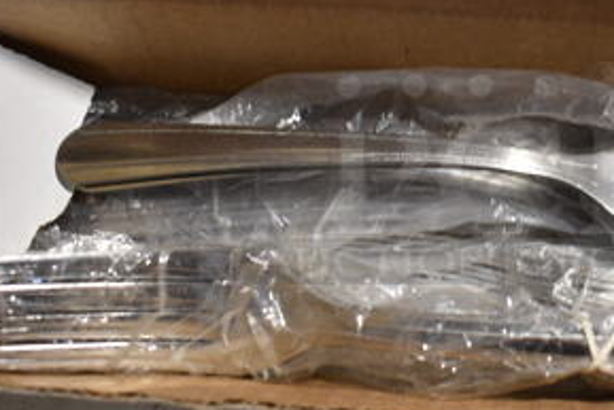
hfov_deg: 34.1
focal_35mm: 57
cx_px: 480
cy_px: 172
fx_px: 973
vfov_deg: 23.8
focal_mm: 18
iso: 1000
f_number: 4
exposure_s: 1/60
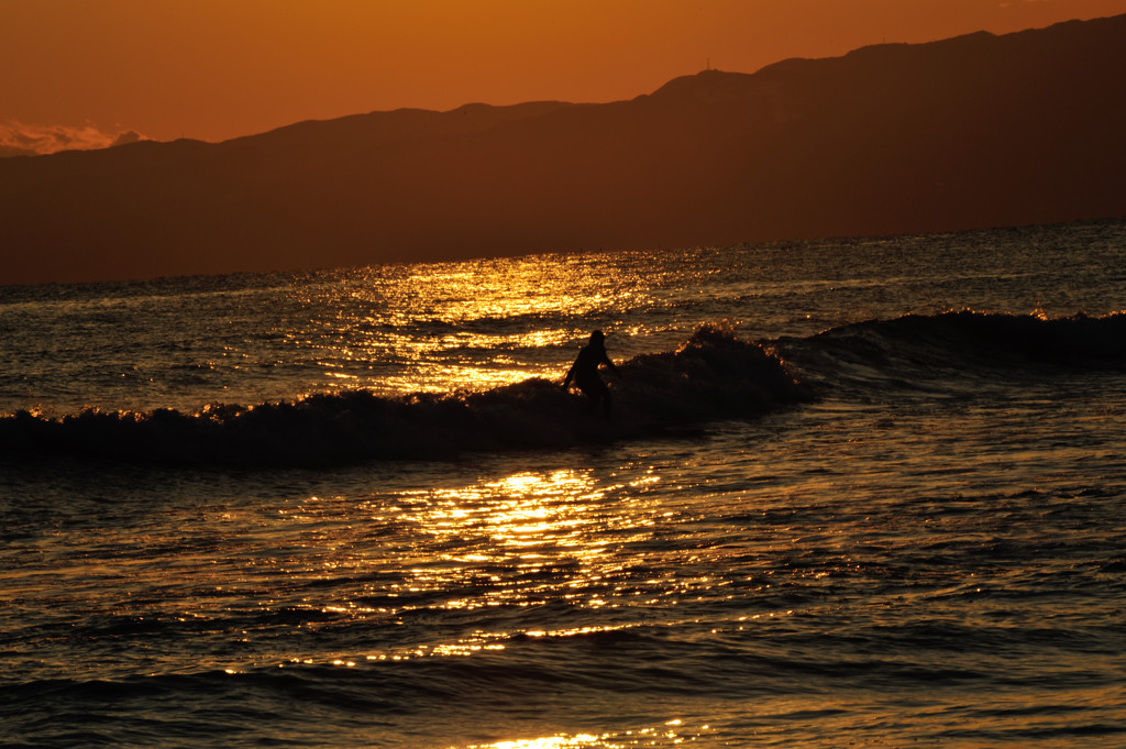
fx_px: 9376
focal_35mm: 300
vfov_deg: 4.6
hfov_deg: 6.9
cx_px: 563
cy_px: 374
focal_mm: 300
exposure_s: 1/200
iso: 200
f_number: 36
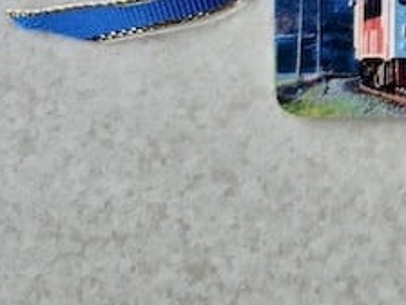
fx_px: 962
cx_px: 614
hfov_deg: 20.3
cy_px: -154
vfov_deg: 16.4
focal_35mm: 82
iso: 20
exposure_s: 1/215
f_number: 1.7
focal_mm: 6.3
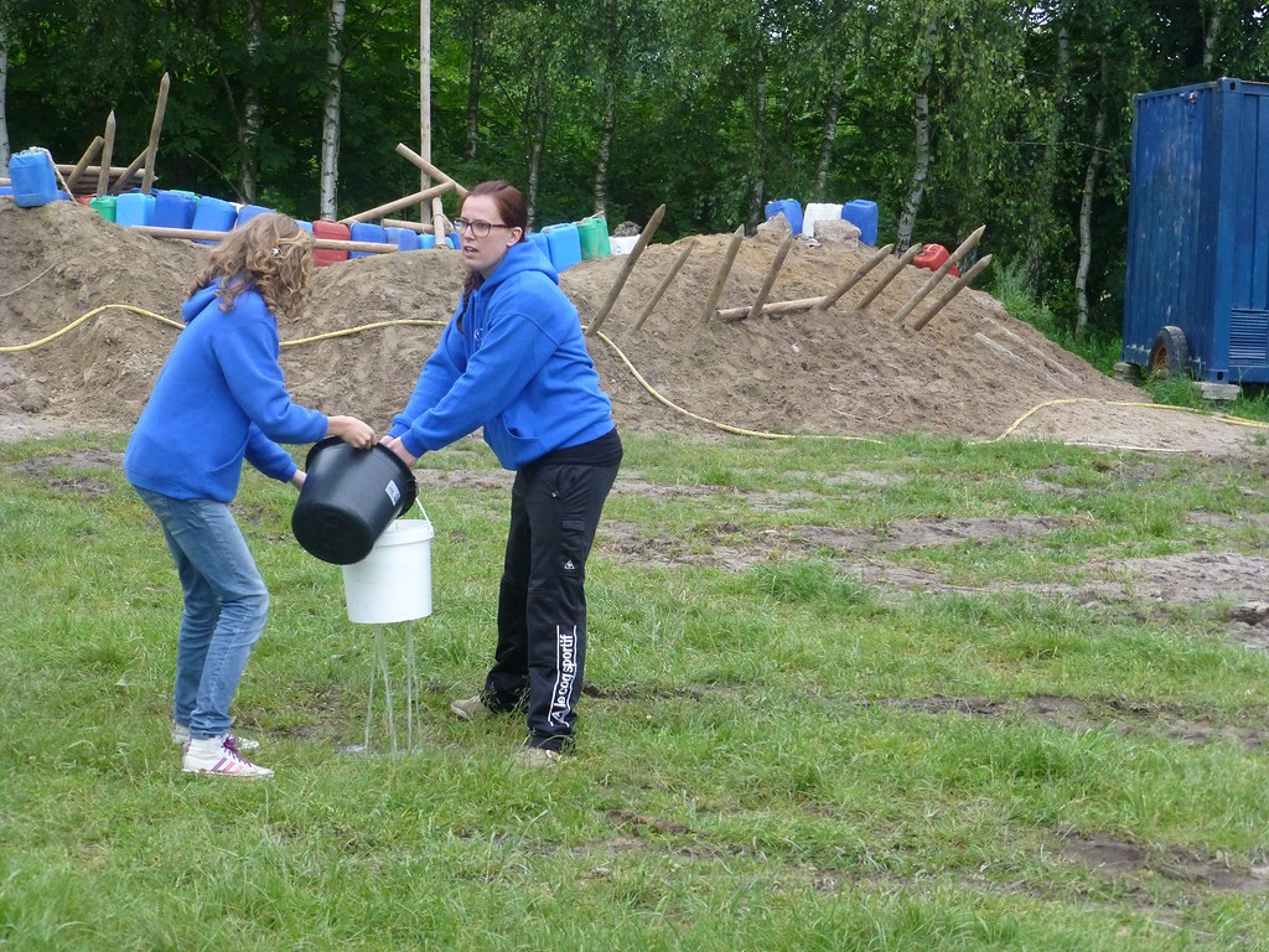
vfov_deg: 22.3
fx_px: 2420
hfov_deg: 29.4
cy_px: 476
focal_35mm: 66
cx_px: 634
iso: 400
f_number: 4.9
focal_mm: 11.7
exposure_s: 1/60
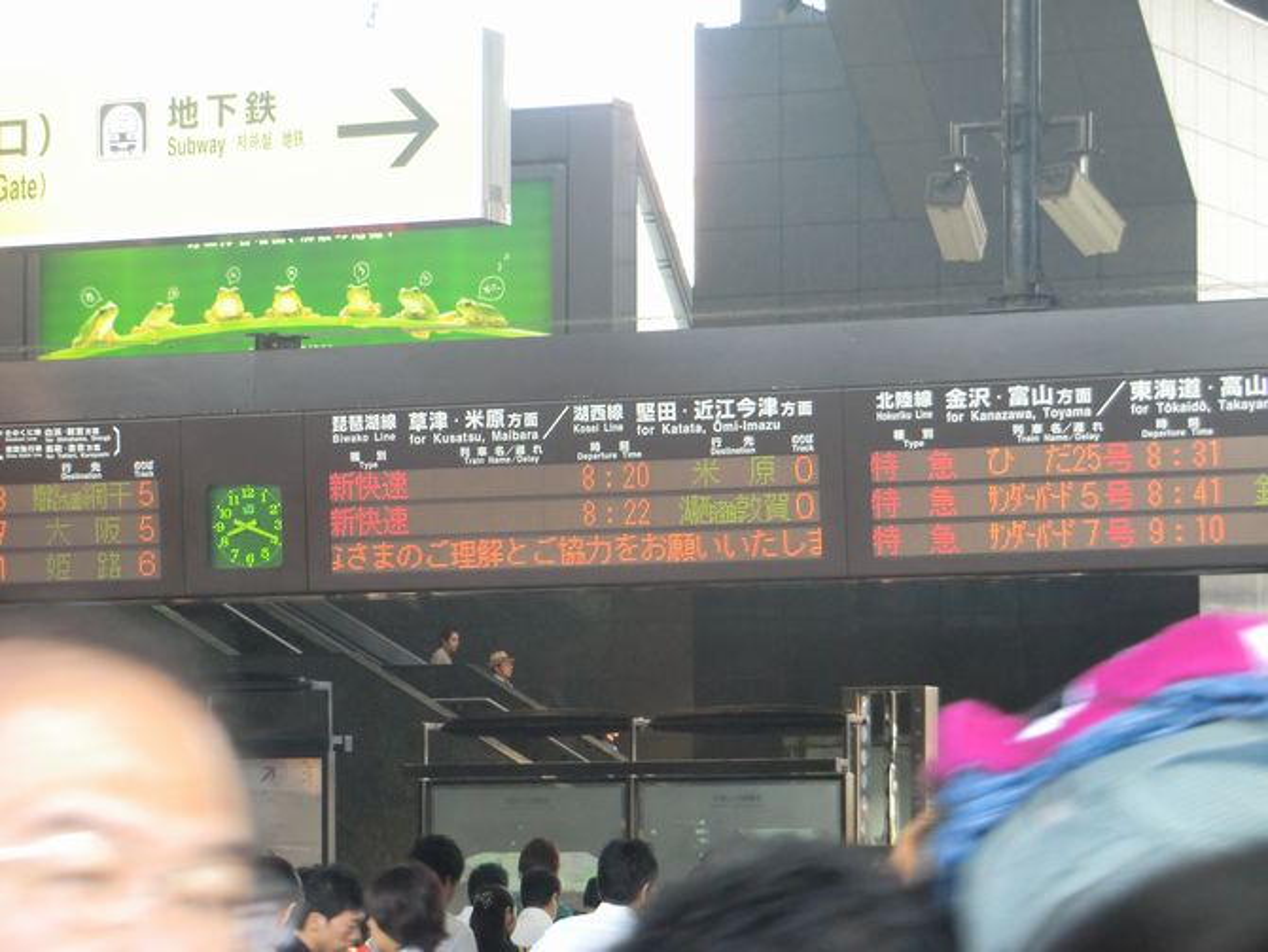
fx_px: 5313
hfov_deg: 13.6
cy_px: 476
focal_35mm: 145
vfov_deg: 10.2
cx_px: 634
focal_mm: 25.9
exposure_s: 1/80
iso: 320
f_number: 4.6
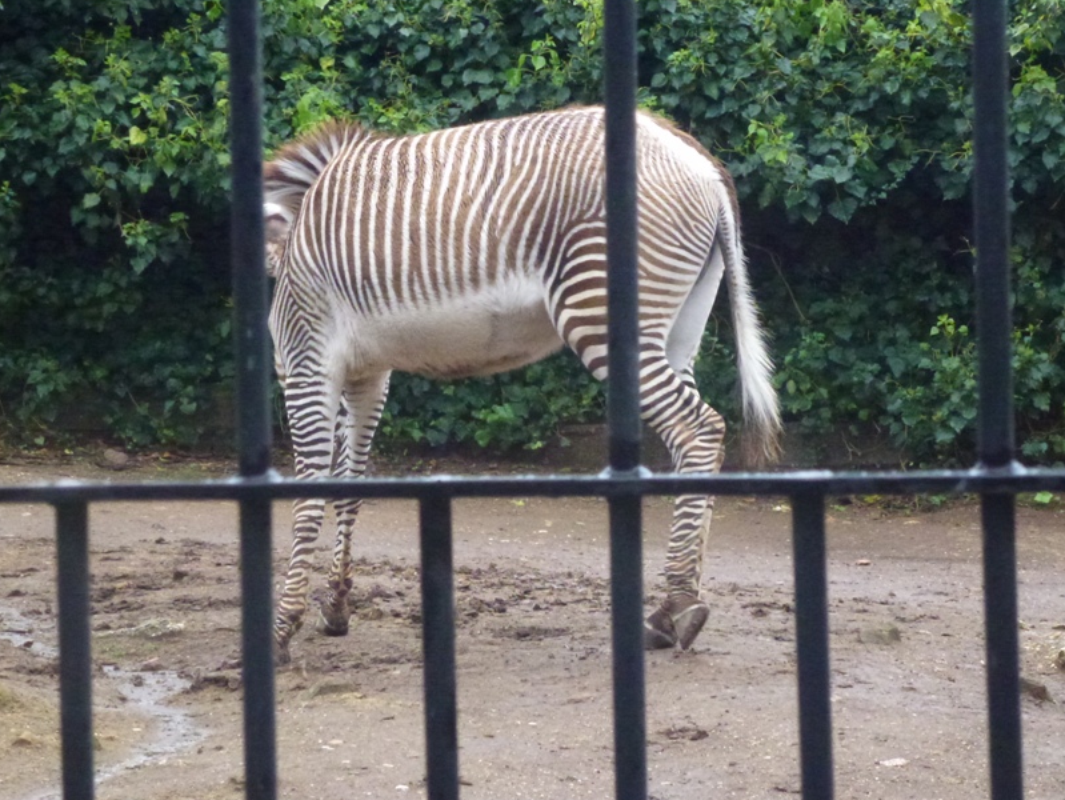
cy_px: 393
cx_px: 553
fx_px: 4771
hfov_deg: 12.7
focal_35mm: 155
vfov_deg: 9.6
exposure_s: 1/250
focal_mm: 21.7
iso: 800
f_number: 5.1
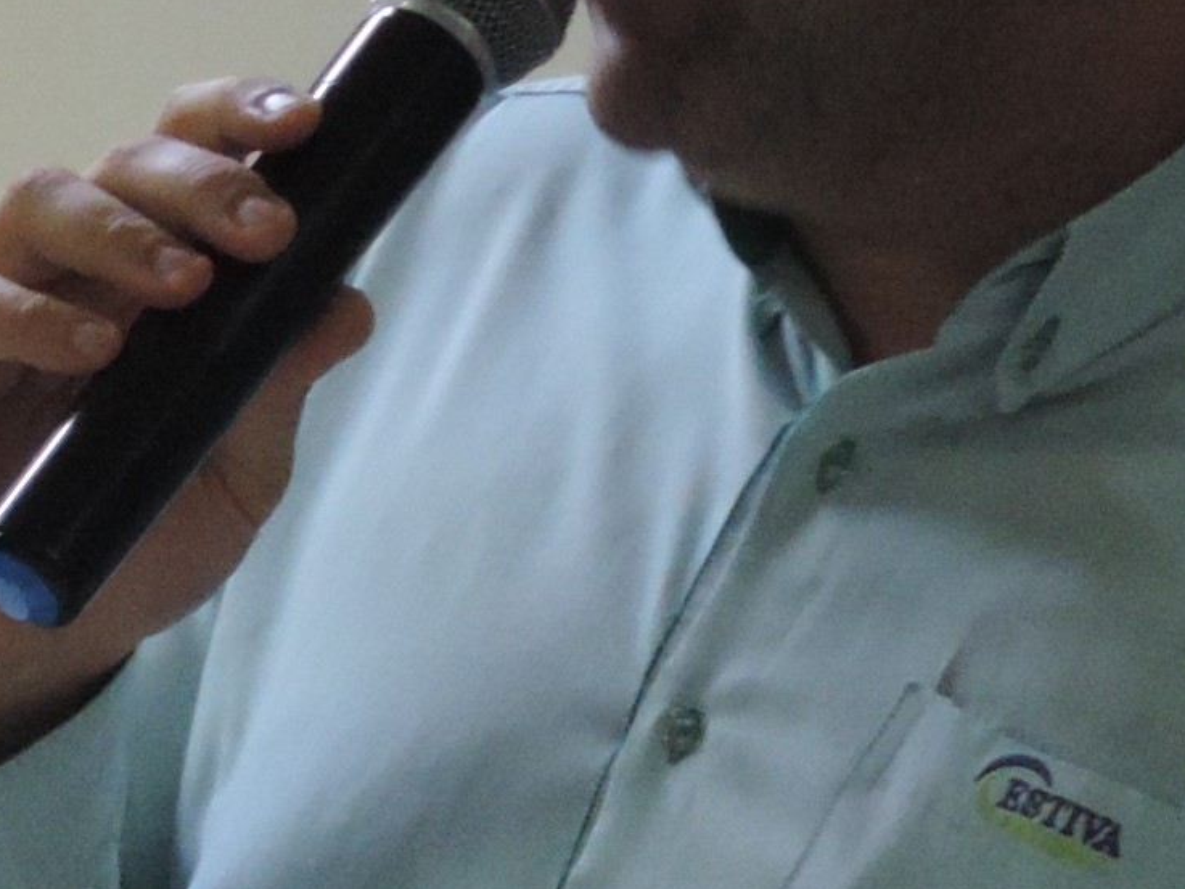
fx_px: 21981
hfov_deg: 3.1
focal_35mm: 642
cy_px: 794
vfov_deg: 2.3
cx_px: 69
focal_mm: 25.8
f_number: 4.4
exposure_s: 1/25
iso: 800
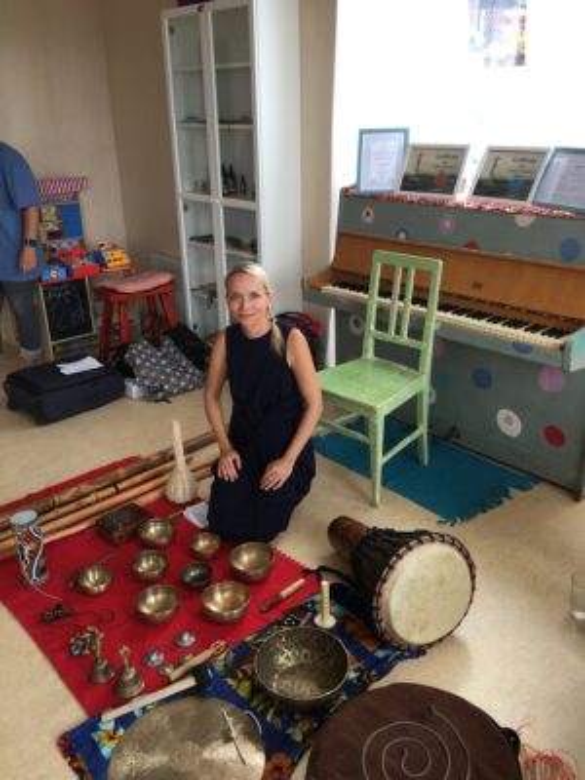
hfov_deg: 48.2
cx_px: 292
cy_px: 390
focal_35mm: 29
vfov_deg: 61.7
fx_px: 653
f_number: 2.2
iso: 25
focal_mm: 4.15
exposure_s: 1/50
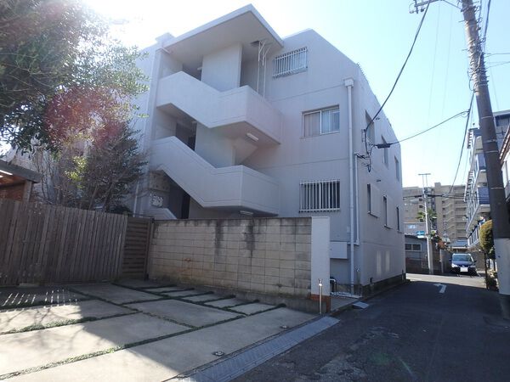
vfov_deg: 63.4
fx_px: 309
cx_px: 255
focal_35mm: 21
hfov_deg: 79.0
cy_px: 191
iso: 125
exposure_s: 1/500
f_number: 3.5
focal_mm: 3.7
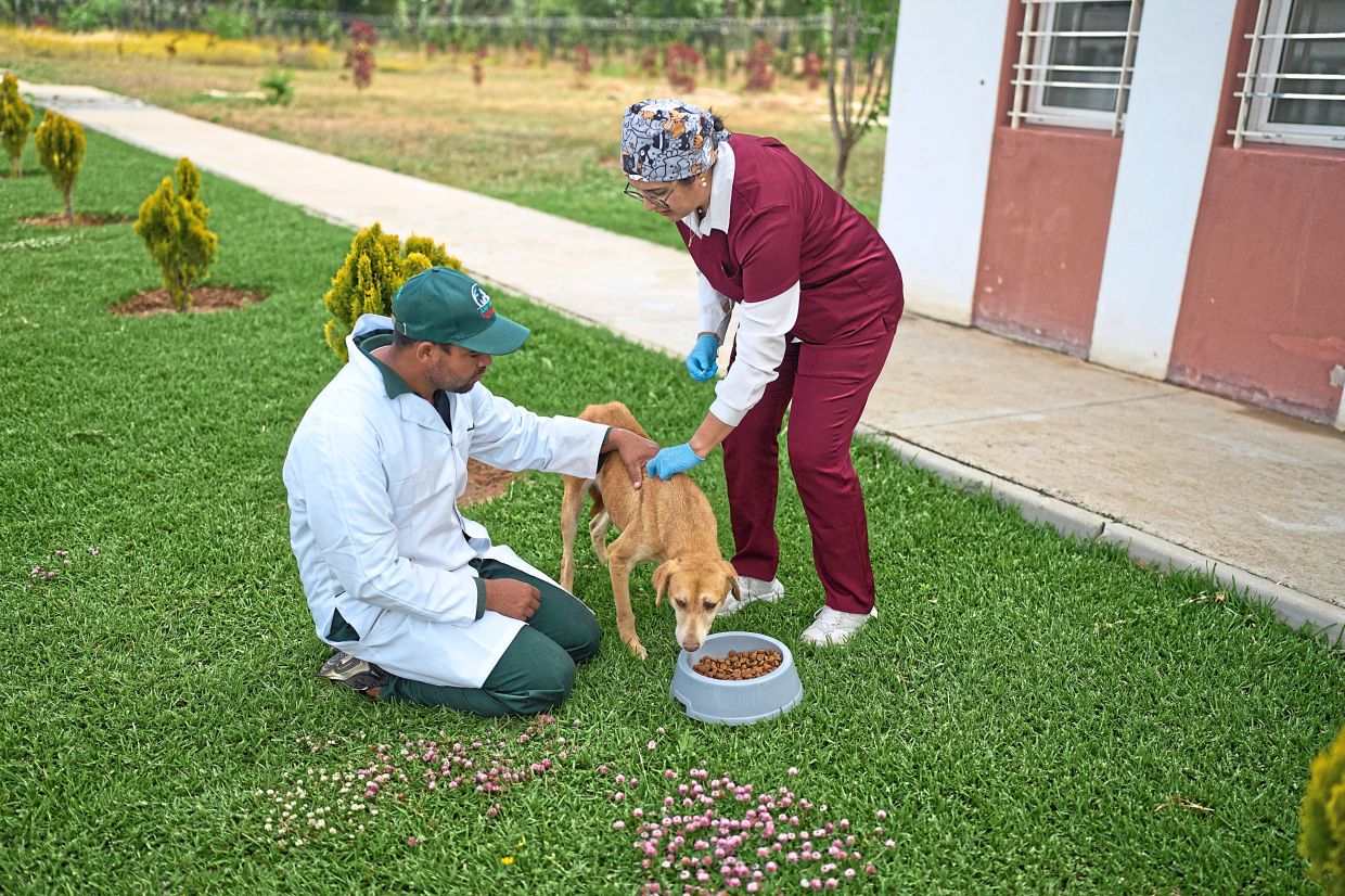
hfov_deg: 54.4
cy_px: 448
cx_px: 672
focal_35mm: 35
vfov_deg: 37.8
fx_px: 1307
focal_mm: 35
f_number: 1.6
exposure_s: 1/25600
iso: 800
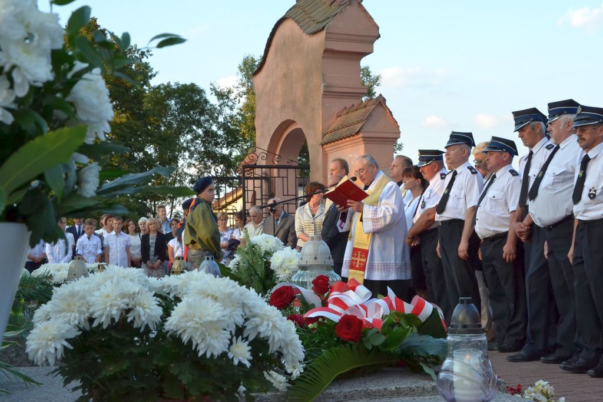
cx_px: 302
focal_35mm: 52
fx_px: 879
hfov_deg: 37.8
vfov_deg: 25.8
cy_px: 201
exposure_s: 1/400
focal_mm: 35
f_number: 10
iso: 1600
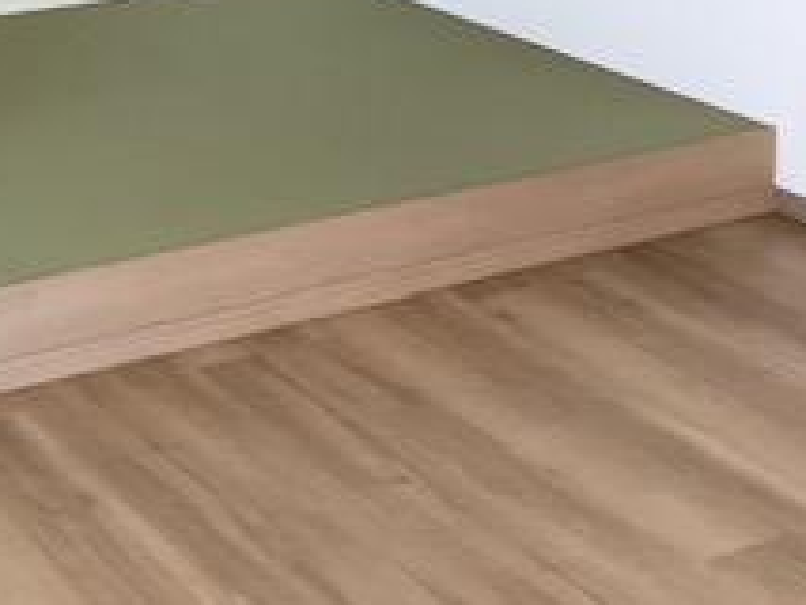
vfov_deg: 16.7
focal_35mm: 84
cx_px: 159
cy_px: -166
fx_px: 1957
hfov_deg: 22.9
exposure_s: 1/45
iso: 25
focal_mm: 3.99
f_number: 1.8
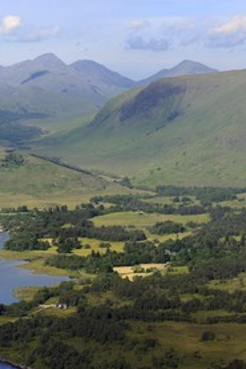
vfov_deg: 19.3
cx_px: 7
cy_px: 185
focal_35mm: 106
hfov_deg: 12.8
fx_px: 1085
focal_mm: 70
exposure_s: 1/800
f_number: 6.3
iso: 200
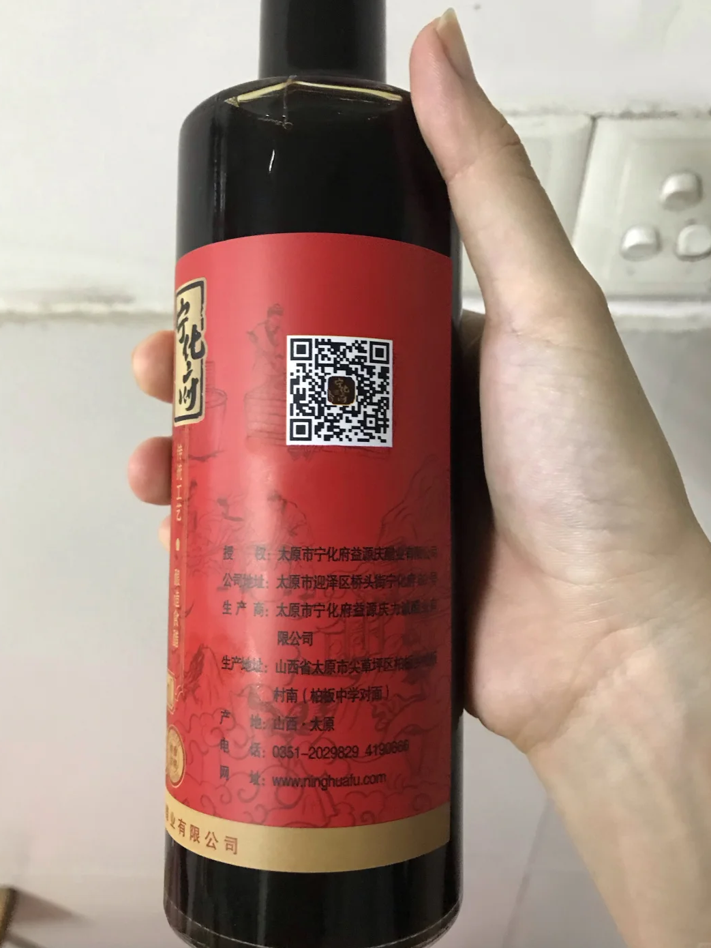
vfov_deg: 61.6
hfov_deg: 48.2
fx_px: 794
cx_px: 359
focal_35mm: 29
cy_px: 469
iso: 80
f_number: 1.8
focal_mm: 3.99
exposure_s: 1/7
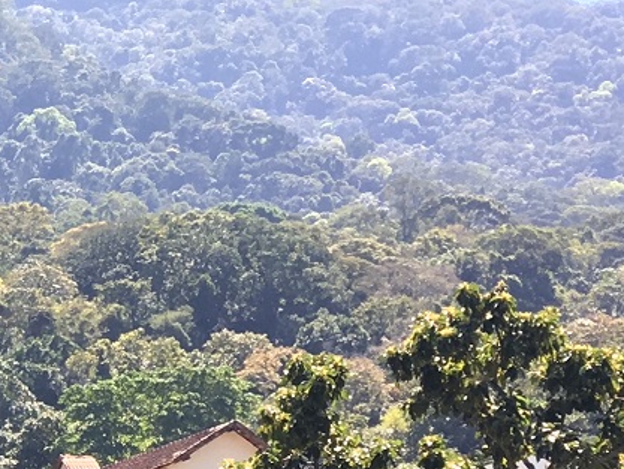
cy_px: 833
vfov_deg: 10.1
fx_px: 2506
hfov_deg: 12.8
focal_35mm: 139
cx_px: -528
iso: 25
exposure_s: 1/334
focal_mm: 4.15
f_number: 2.2
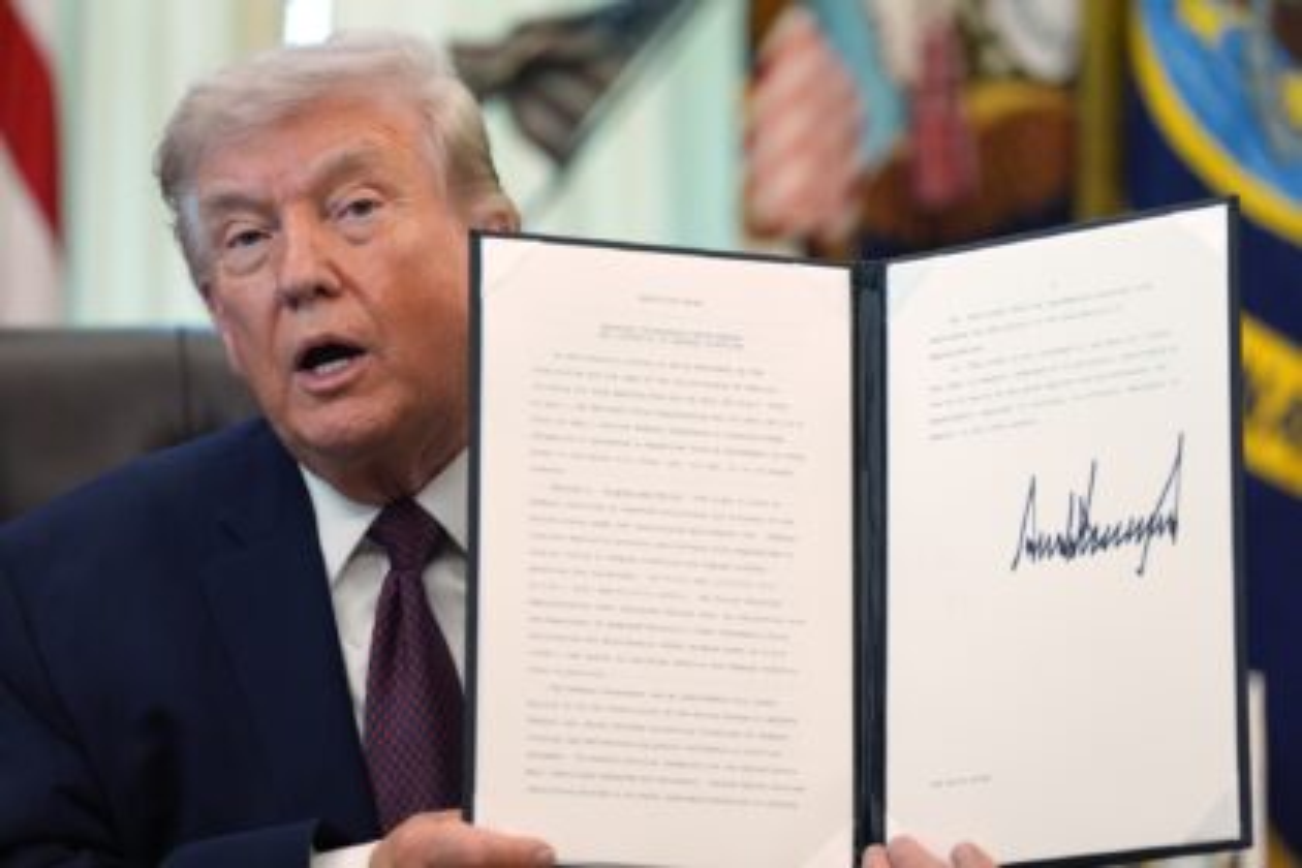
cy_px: 434
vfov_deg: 9.7
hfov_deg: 14.6
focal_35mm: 141
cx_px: 651
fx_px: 5099
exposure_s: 1/400
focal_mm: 141
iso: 4000
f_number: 2.8
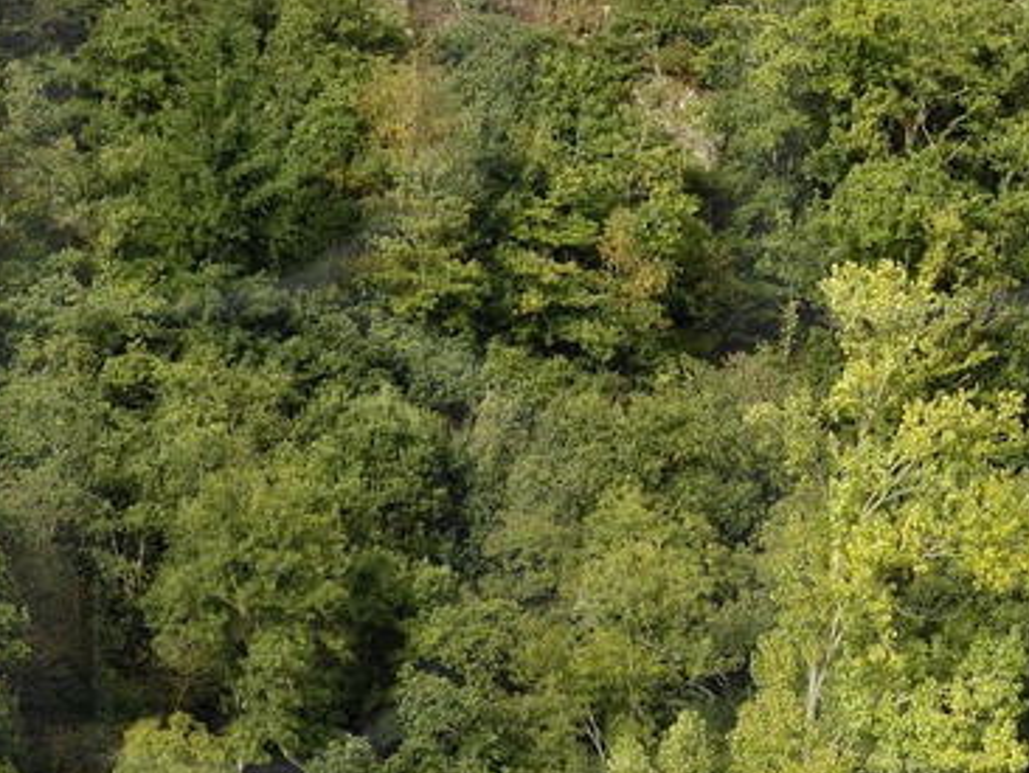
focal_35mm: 195
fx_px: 5803
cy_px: 337
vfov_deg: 7.6
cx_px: 641
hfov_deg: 10.1
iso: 100
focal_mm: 31
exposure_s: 1/160
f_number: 5.6
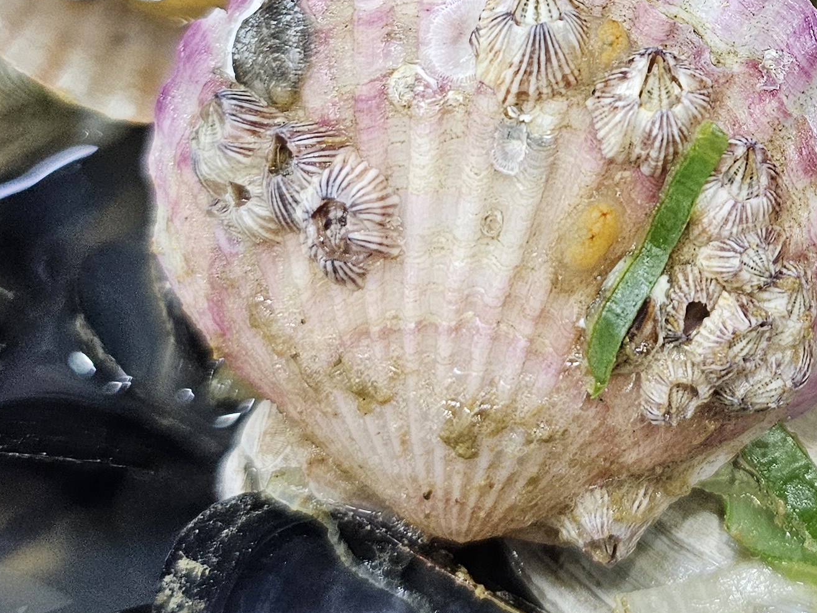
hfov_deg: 26.2
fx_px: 1652
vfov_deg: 20.6
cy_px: 71
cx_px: 831
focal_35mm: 70
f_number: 1.7
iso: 500
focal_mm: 6.3
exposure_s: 1/120
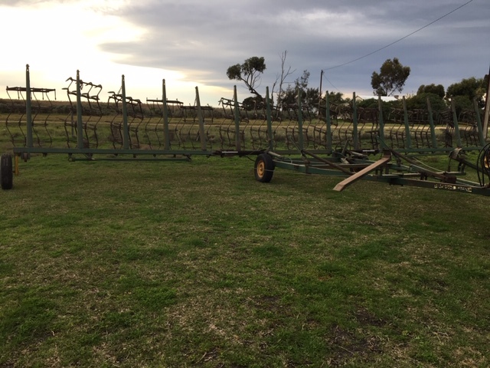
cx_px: 245
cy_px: 184
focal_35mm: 29
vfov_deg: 48.2
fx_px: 411
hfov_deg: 61.7
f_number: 2.2
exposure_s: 1/430
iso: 25
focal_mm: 4.15
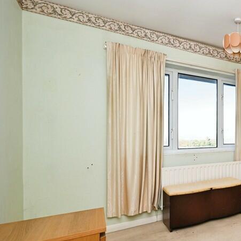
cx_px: 265
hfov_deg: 44.8
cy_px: 139
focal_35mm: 27
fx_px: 213
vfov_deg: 58.8
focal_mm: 14
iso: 100
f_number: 5
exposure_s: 1/100
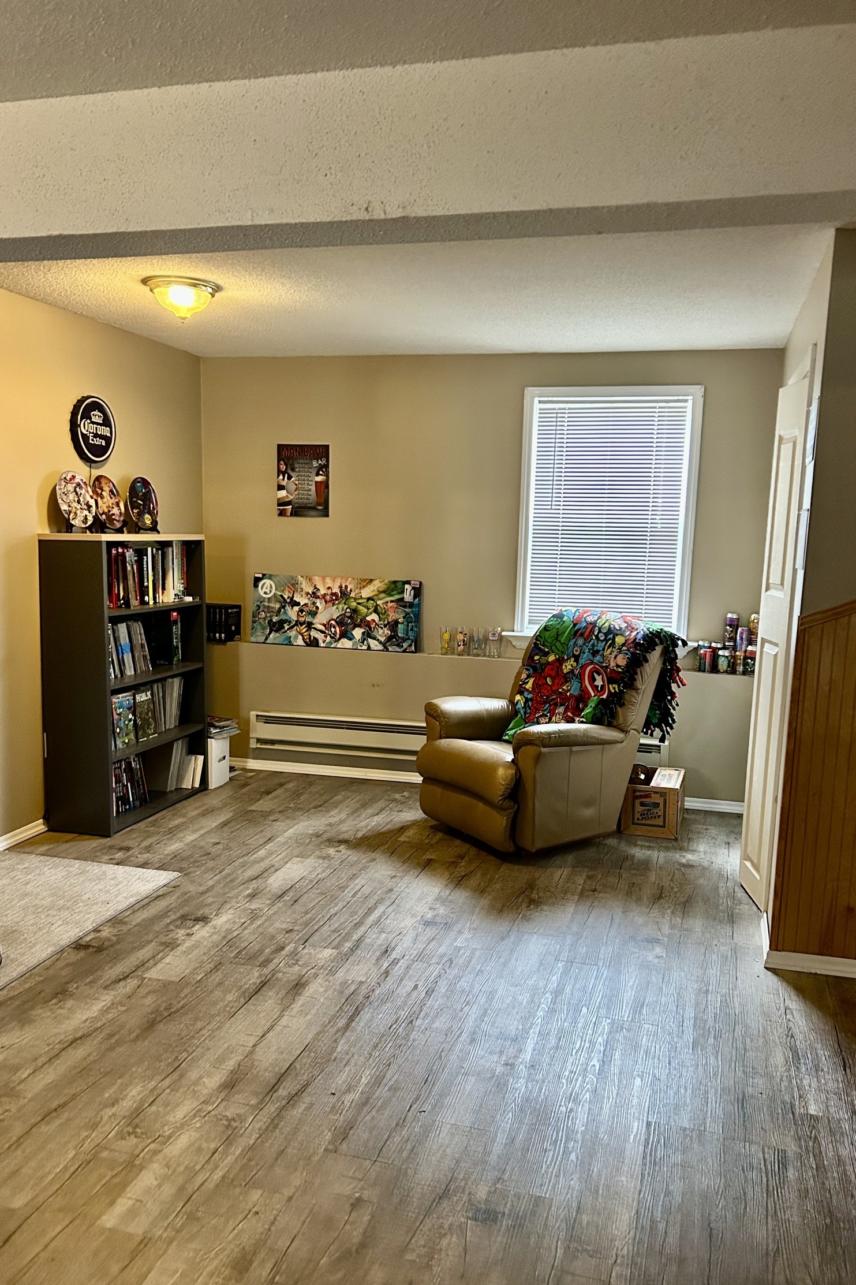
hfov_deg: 46.4
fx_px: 999
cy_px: 661
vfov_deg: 65.5
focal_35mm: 28
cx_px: 444
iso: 500
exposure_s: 1/40
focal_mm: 5.7
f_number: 1.5
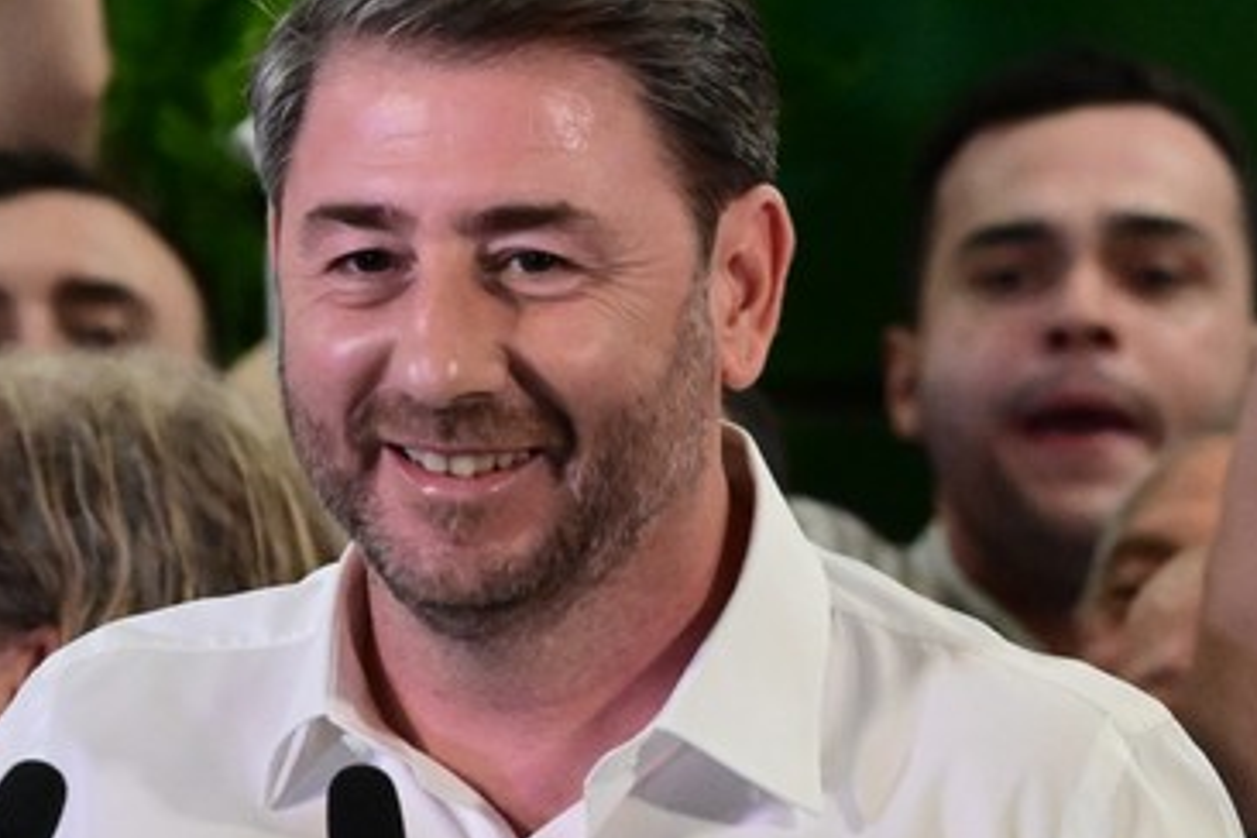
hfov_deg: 3.1
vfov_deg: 2.1
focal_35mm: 655
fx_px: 22869
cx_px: 264
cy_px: 601
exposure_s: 1/500
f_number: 7.1
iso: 8000
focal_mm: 200
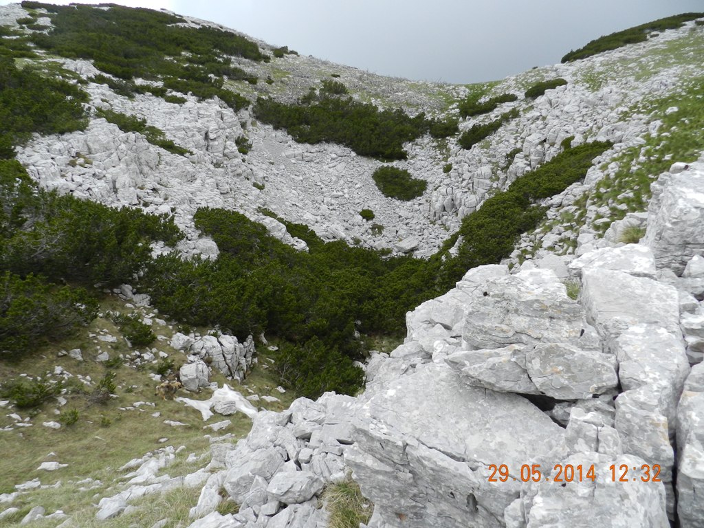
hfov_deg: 73.9
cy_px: 264
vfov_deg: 58.9
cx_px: 352
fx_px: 468
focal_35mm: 23
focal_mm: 4
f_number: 3.4
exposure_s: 1/800
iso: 160
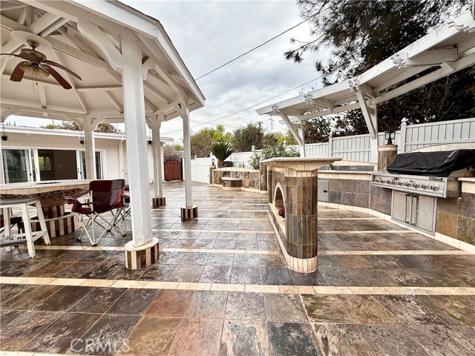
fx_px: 192
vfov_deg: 85.7
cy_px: 178
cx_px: 238
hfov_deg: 102.1
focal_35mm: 14
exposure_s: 1/607
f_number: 2.2
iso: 50
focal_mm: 2.22
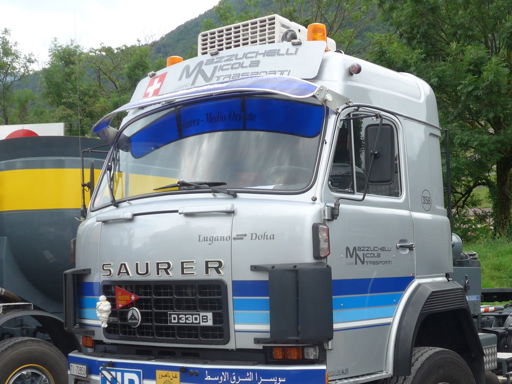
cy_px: 262
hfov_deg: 33.5
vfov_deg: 25.5
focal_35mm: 57
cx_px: 338
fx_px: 843
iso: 80
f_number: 2.8
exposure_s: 1/320
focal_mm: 8
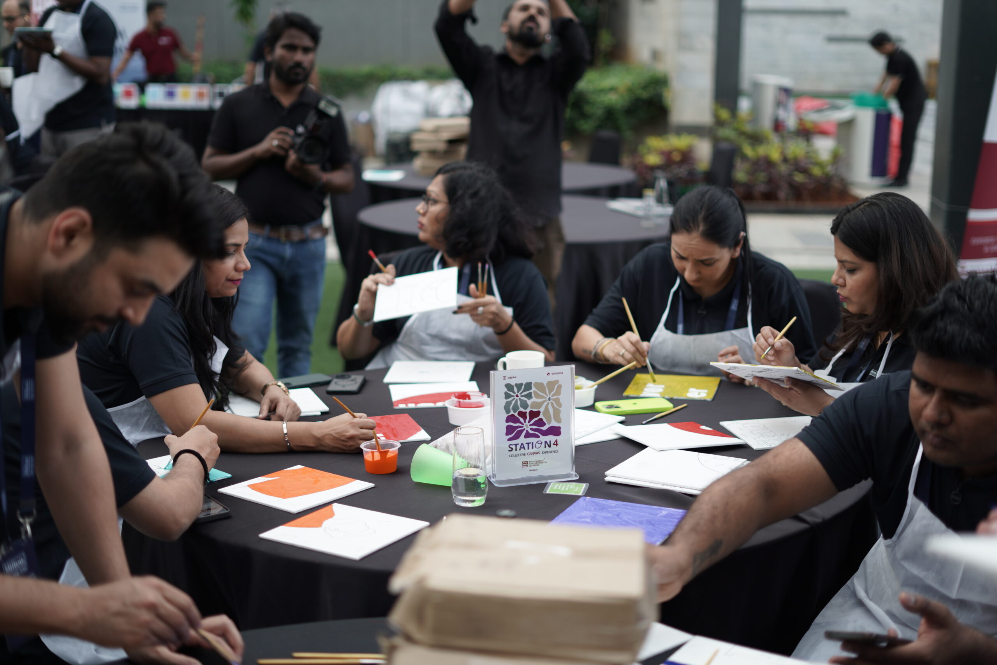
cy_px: 332
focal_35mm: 50
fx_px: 1385
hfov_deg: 39.6
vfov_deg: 27.0
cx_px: 498
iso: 160
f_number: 1.8
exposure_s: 1/250
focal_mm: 50
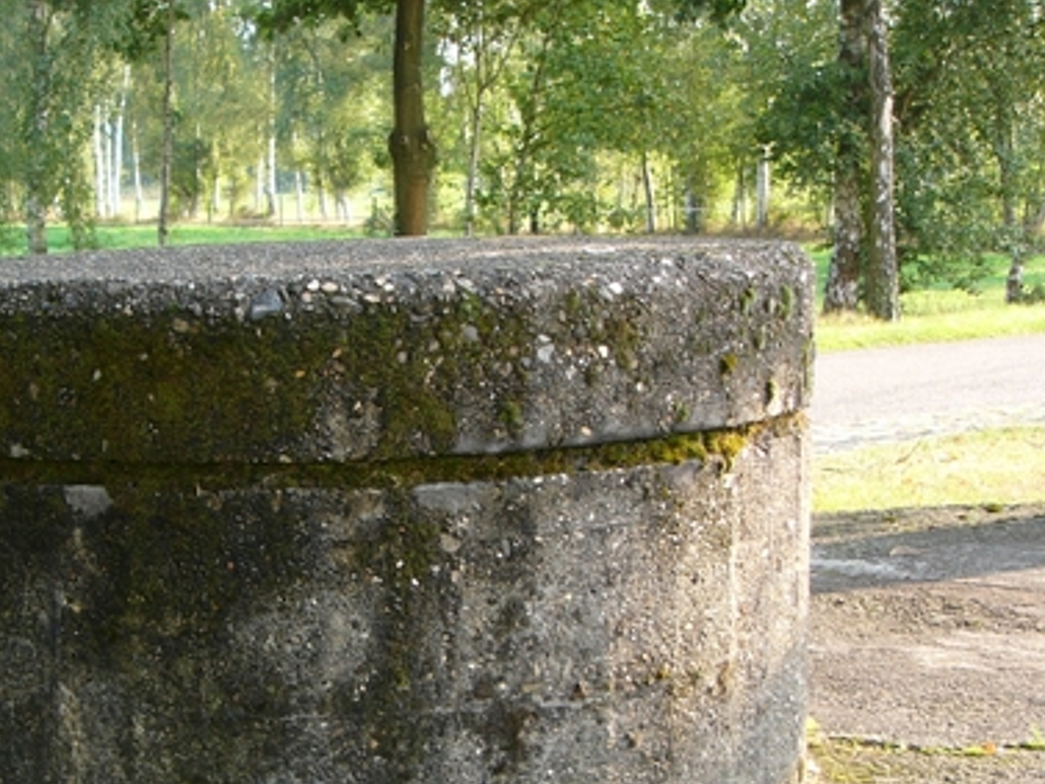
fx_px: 2355
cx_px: 352
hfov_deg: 24.9
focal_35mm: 78
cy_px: 568
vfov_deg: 18.8
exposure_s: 1/60
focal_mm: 8.2
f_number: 2.8
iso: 50
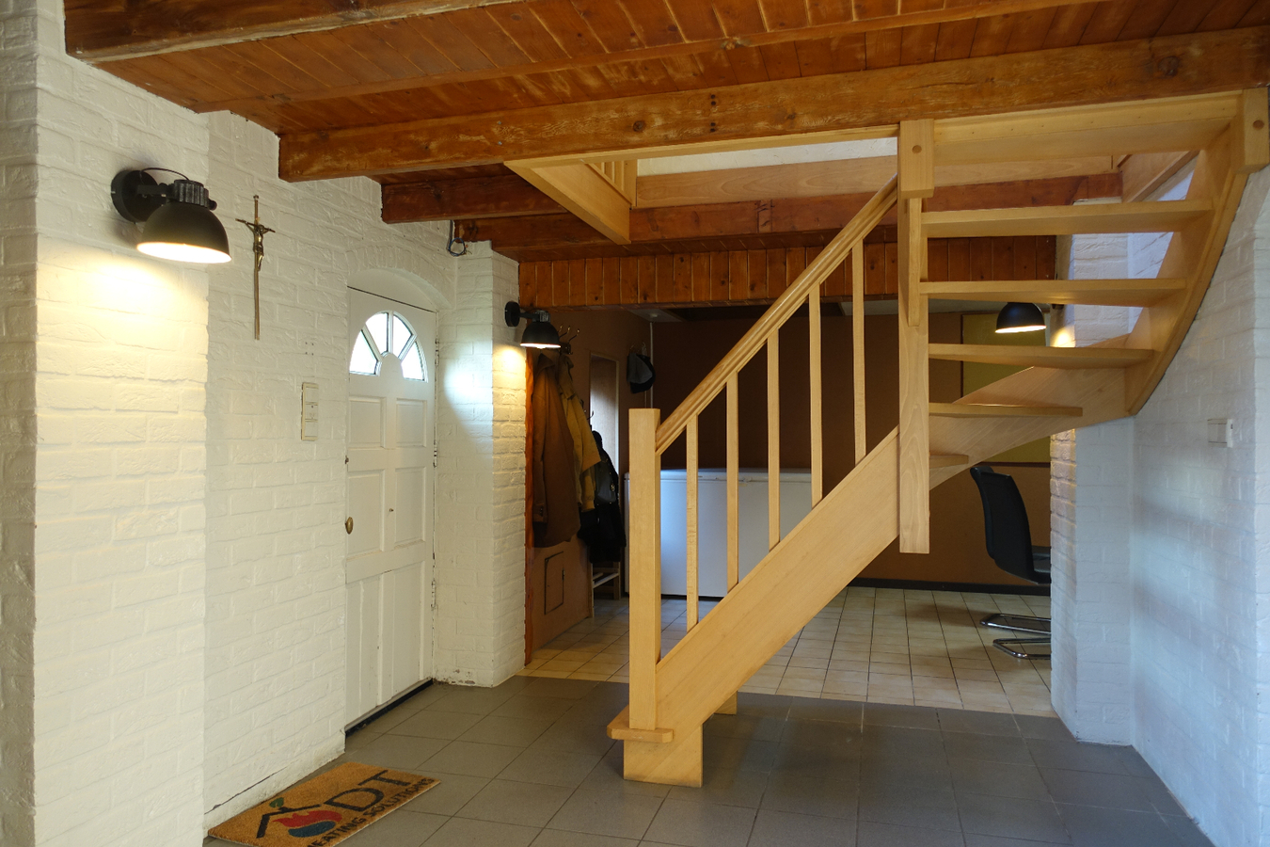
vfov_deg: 53.1
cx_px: 635
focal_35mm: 24
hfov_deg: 73.7
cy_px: 424
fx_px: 847
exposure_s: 1/30
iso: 160
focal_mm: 8.8
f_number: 1.8
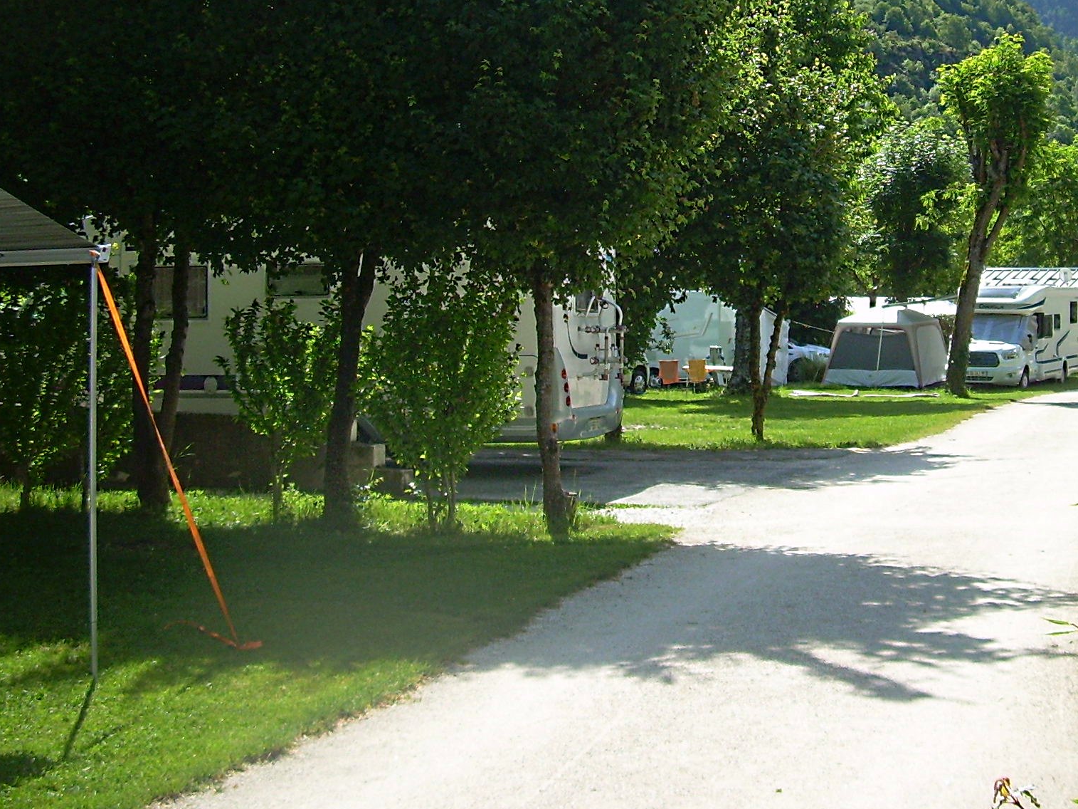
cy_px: 241
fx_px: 1775
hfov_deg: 33.2
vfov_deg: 25.5
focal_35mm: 57
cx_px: 795
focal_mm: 6.3
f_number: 2.8
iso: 50
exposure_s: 1/648
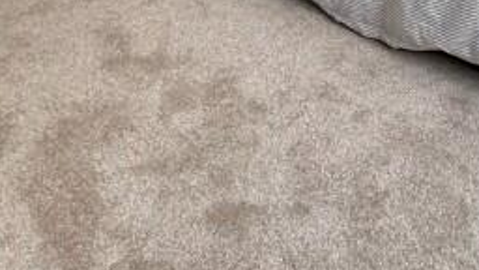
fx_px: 775
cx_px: 387
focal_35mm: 61
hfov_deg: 33.3
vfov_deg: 13.6
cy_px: -398
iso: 200
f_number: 2.2
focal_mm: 2.22
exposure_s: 1/100
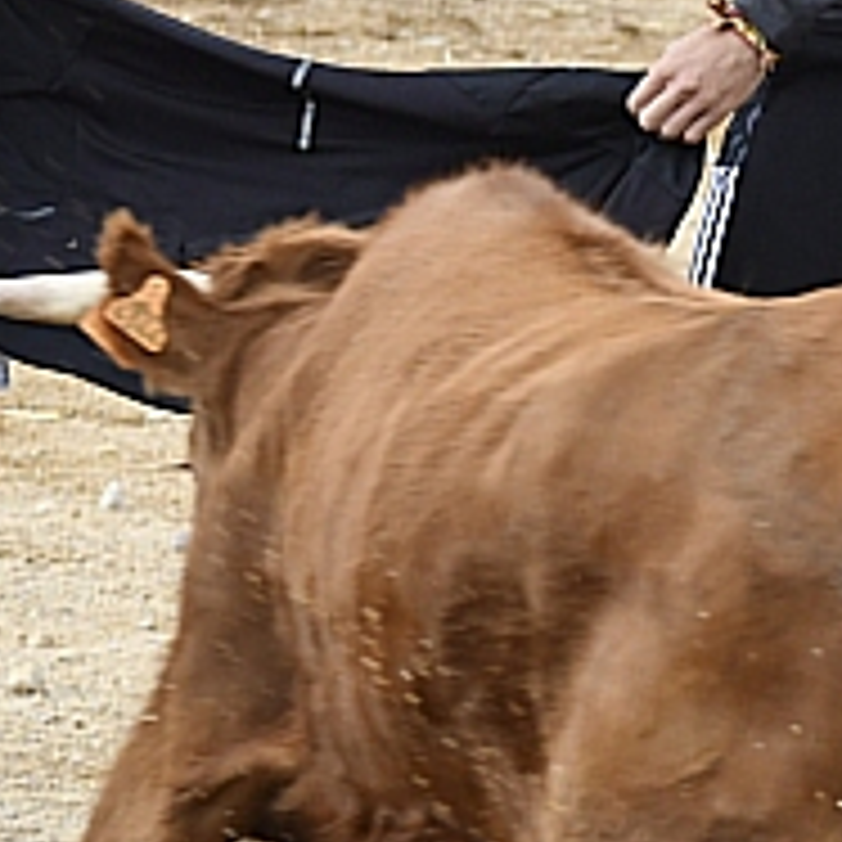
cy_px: -171
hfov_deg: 2.1
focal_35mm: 817
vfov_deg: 2.1
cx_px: 612
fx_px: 22483
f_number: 4.5
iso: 1000
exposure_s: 1/400
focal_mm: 150
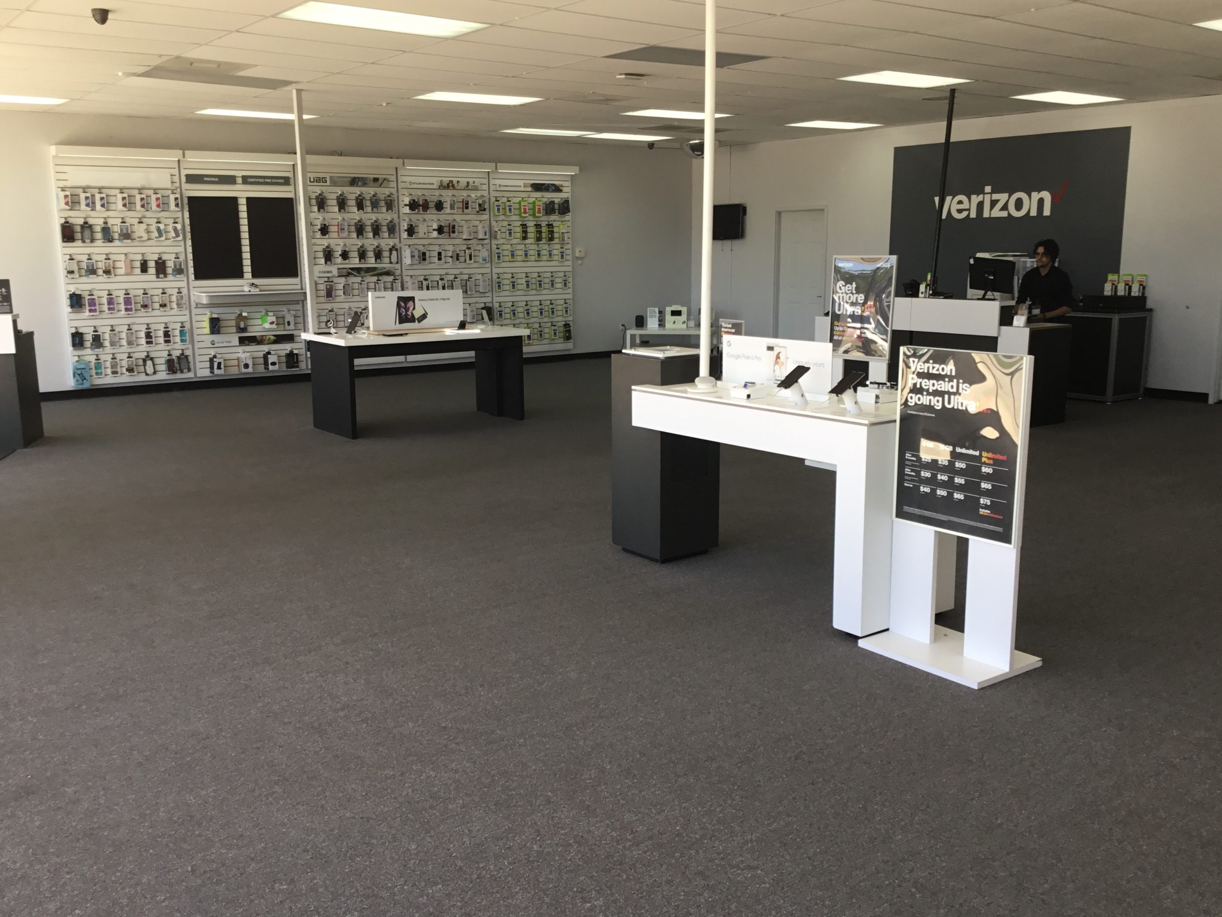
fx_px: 1130
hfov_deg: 56.8
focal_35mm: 32
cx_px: 624
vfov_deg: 44.2
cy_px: 463
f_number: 2.4
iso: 25
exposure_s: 1/120
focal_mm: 3.3
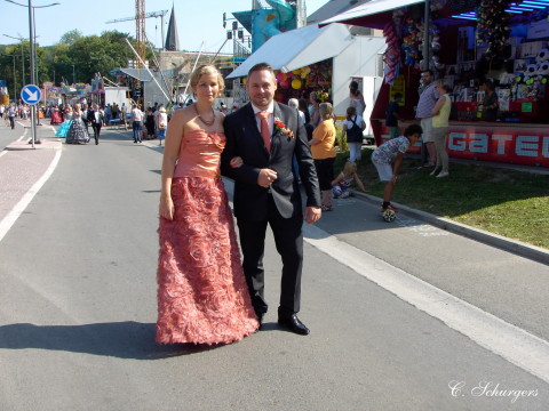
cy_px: 206
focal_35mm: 40
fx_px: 634
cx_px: 274
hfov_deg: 46.8
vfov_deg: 36.0
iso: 70
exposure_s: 1/240
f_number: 4.5
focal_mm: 6.2
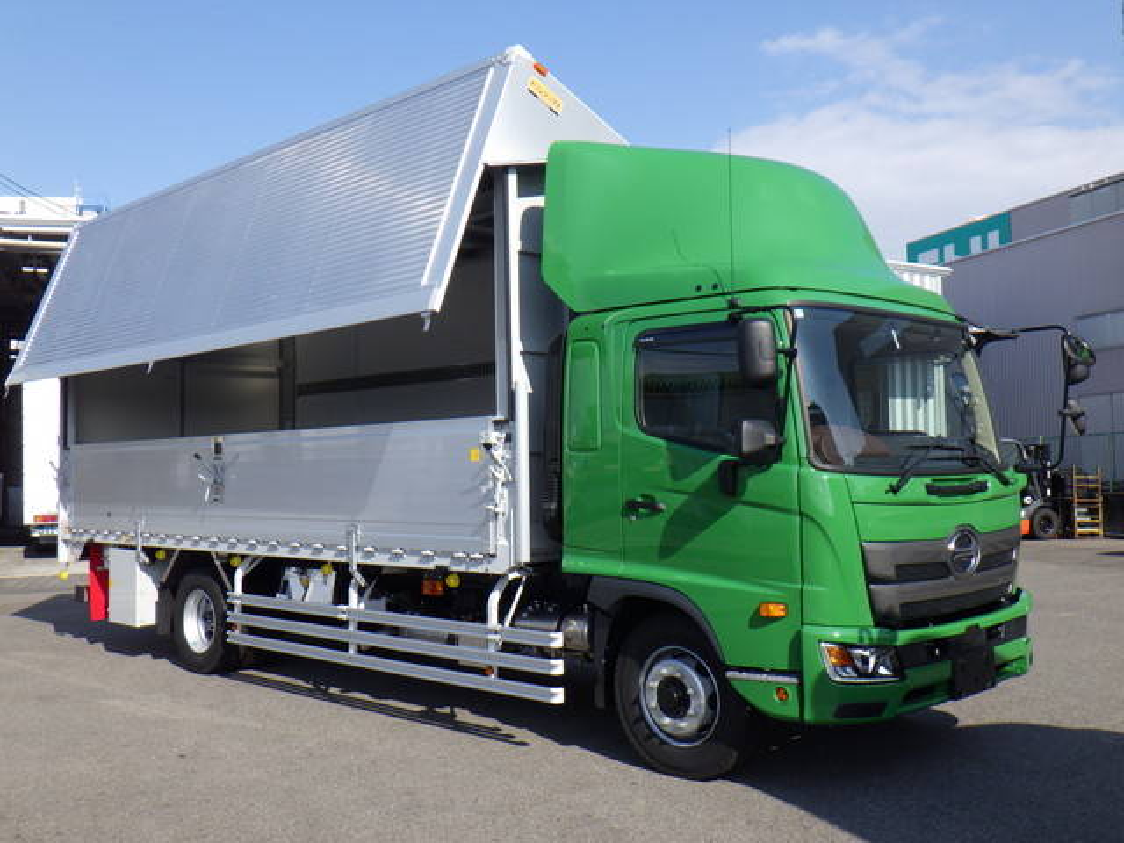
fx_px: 1104
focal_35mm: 34
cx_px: 562
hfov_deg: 54.0
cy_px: 422
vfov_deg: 41.8
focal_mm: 6.1
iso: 125
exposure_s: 1/640
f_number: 4.6
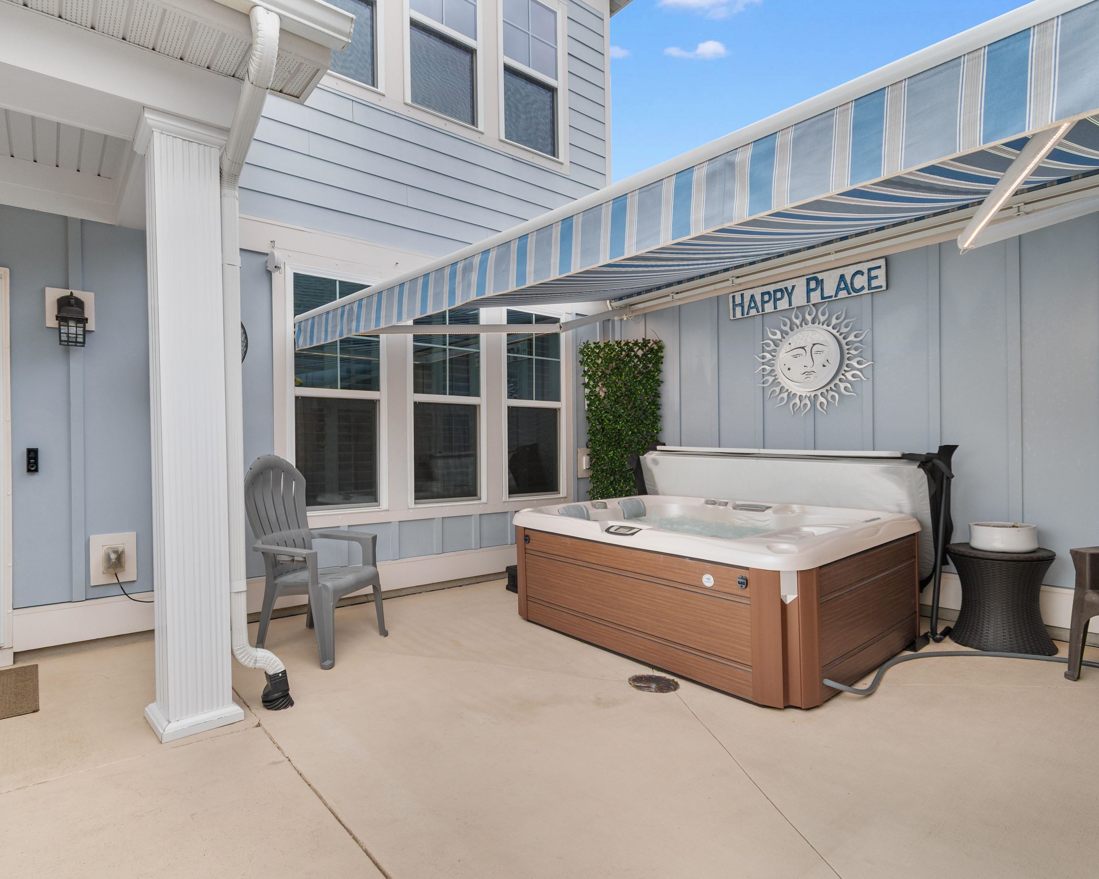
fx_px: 553
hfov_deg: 89.2
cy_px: 441
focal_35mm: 17
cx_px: 478
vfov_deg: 77.0
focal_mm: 10
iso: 100
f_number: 4.5
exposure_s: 1/80
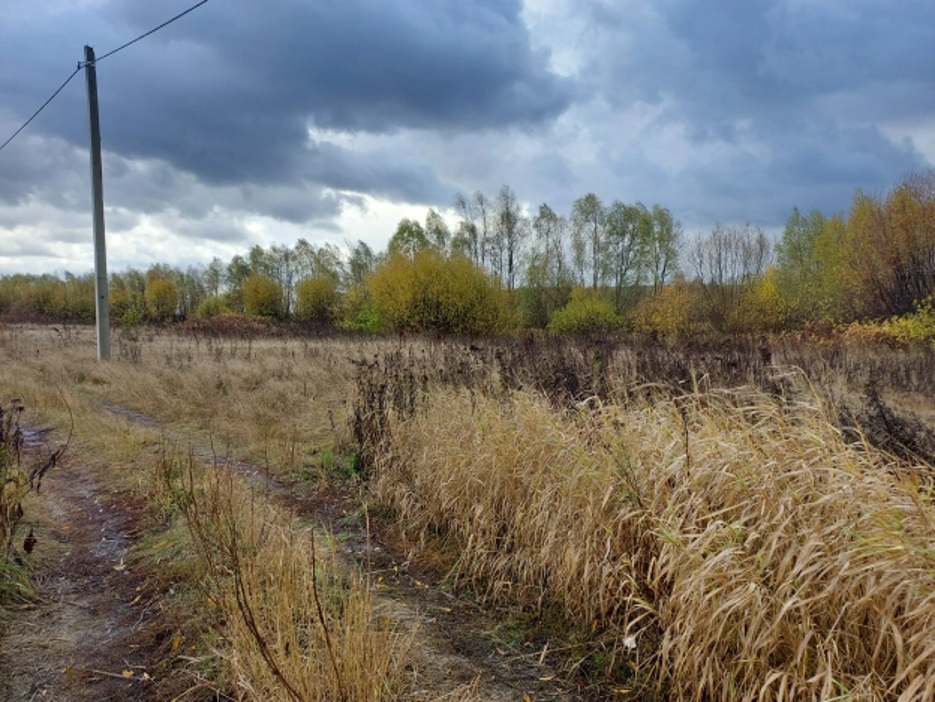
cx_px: 468
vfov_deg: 49.7
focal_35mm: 28
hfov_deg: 63.4
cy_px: 351
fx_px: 756
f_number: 1.8
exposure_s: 1/182
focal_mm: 5.32
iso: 20
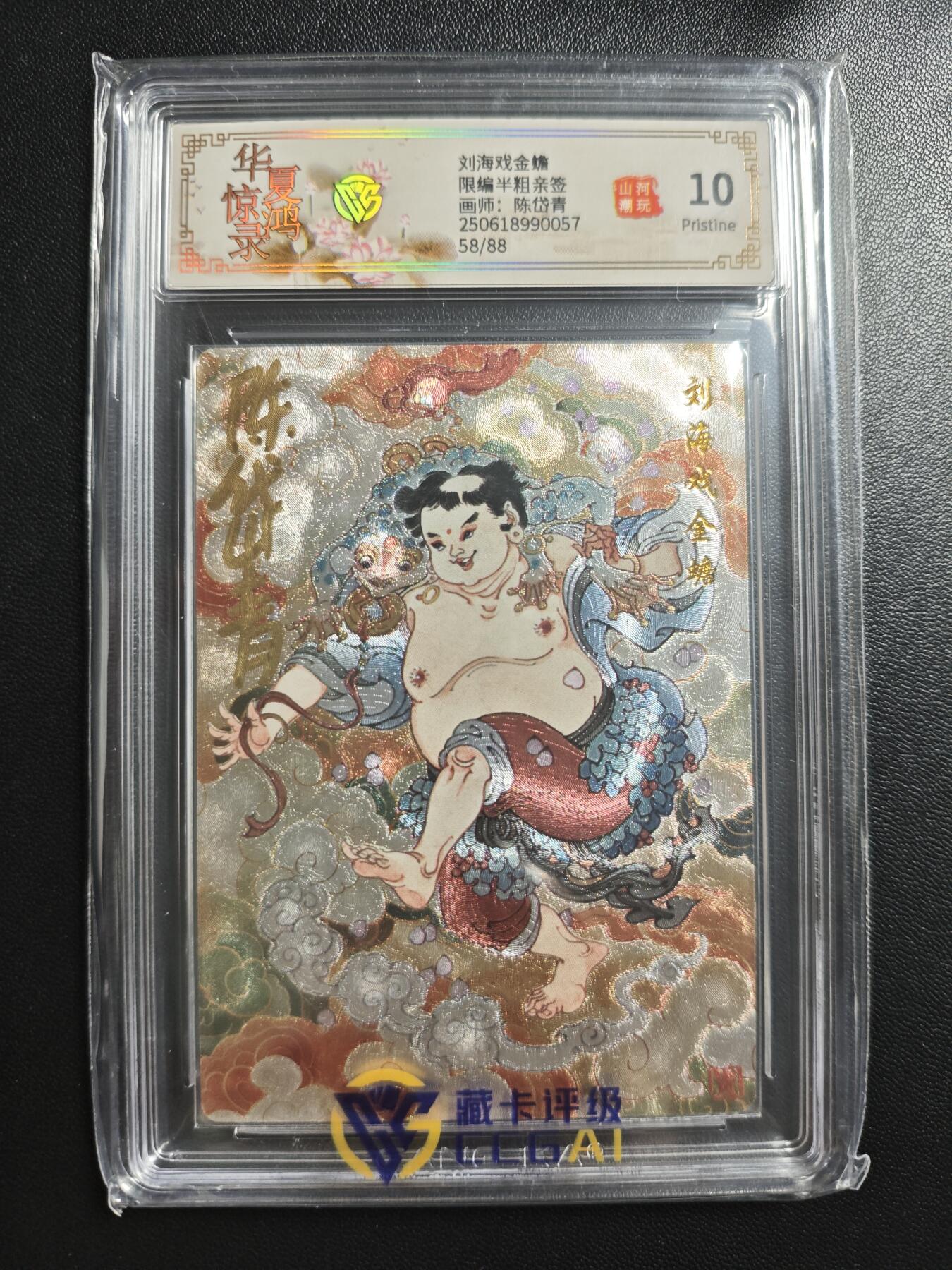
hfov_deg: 53.1
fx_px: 953
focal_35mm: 26
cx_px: 476
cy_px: 635
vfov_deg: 67.3
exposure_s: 1/50
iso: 160
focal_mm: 4.94
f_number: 1.5
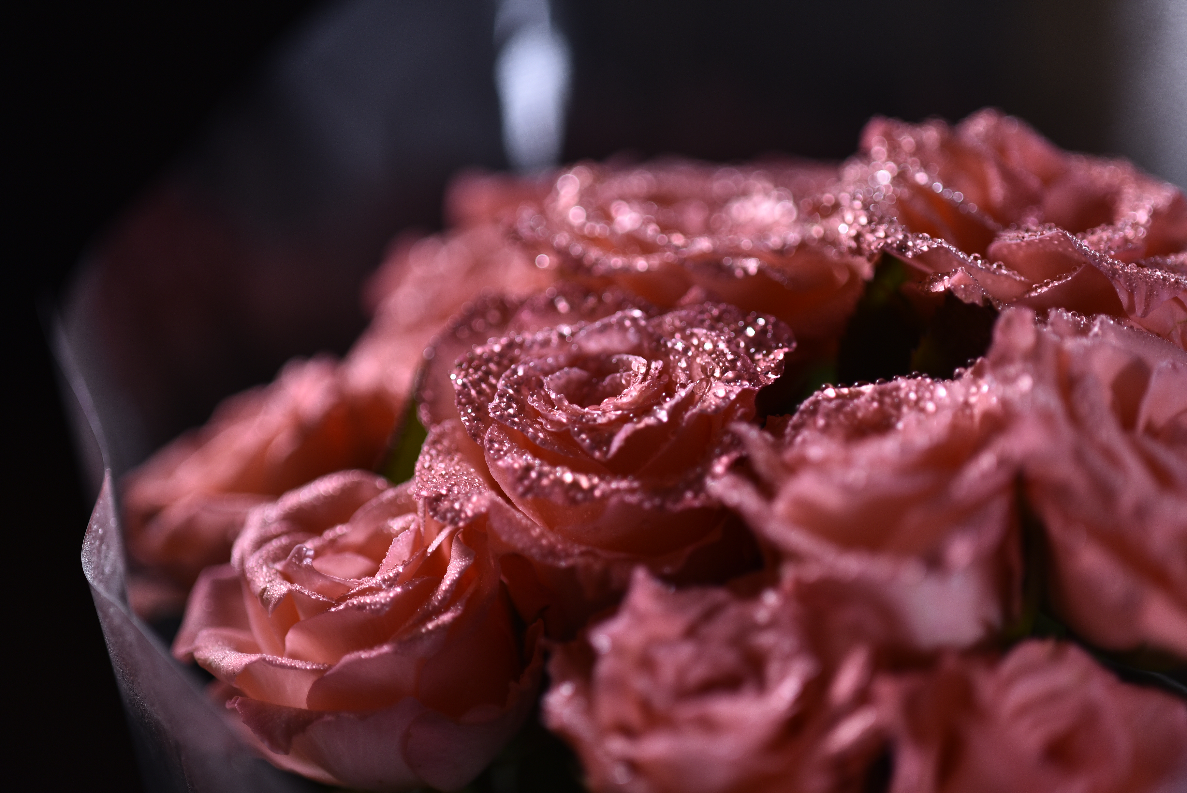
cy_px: 396
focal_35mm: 105
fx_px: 3463
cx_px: 594
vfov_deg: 13.1
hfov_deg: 19.4
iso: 400
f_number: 3.3
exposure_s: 1/250
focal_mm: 105
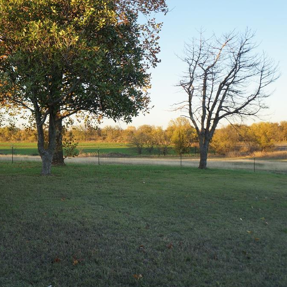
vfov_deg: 42.8
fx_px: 366
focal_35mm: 39
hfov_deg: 42.6
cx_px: 116
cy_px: 143
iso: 200
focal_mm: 20
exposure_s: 1/125
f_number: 5.6
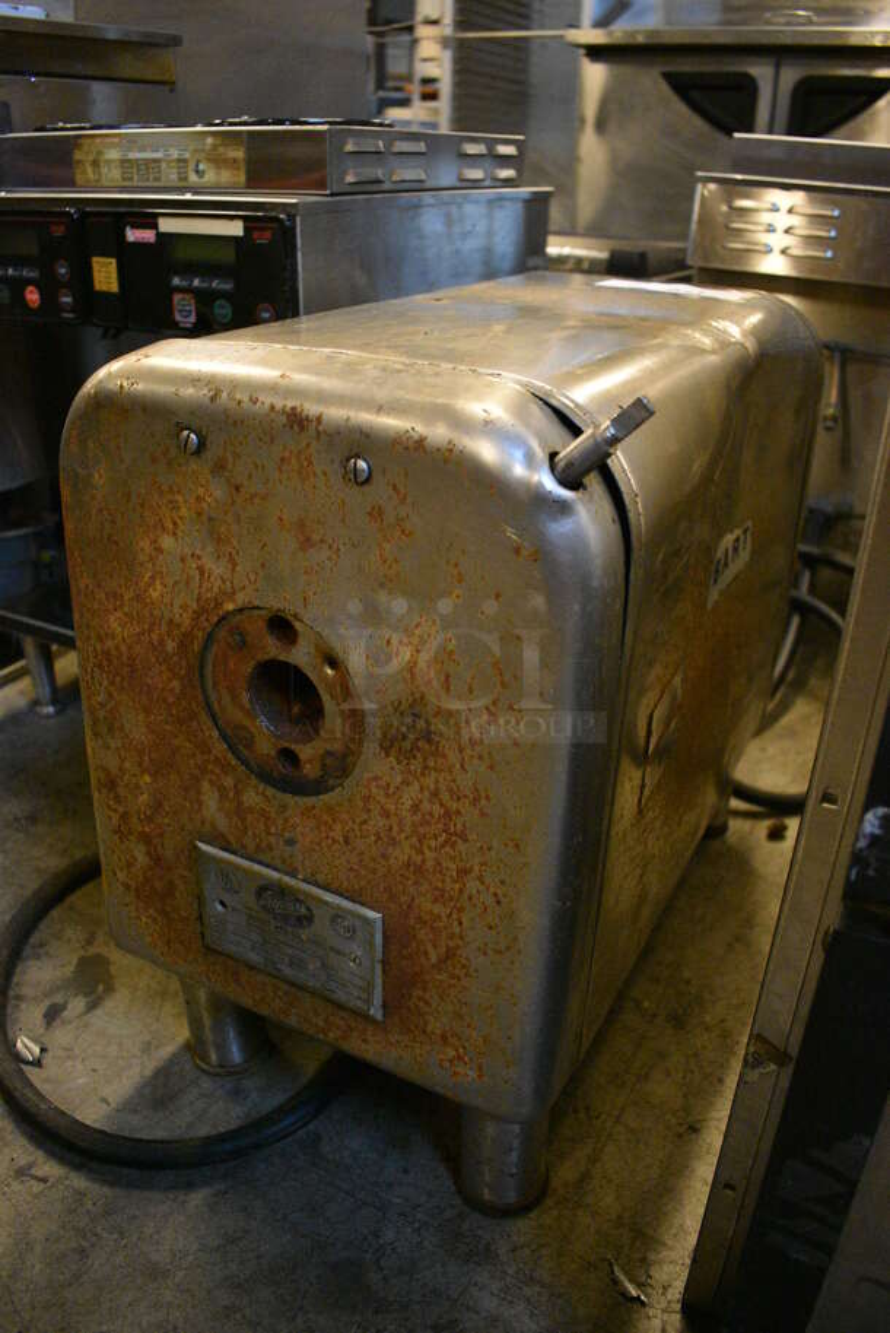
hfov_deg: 48.0
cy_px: 666
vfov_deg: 67.3
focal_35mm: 27
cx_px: 445
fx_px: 1000
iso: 5600
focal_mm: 18
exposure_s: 1/125
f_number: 3.5
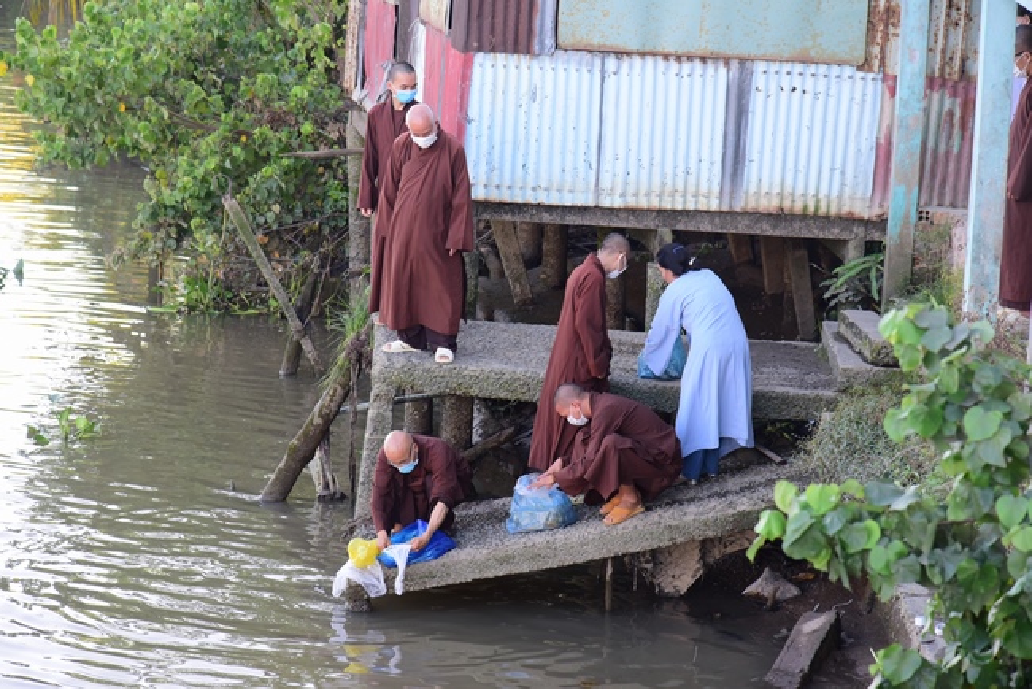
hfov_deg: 17.1
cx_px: 516
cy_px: 344
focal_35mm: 120
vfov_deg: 11.4
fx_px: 3441
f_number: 5
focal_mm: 120
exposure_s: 1/250
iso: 1000
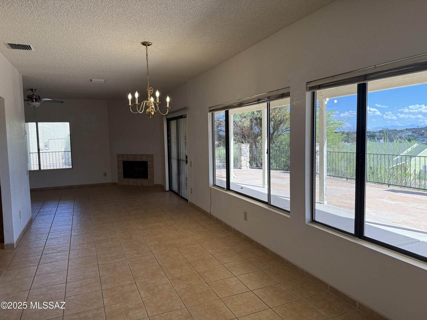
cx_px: 214
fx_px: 296
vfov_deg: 56.8
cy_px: 160
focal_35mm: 24
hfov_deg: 71.6
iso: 100
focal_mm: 6.76
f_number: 1.78
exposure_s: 1/430
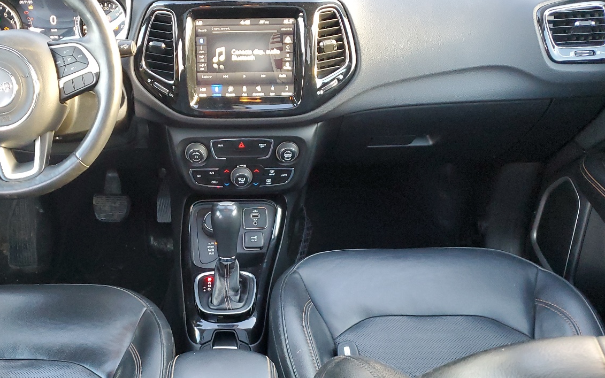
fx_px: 643
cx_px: 203
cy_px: 250
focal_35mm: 39
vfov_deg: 32.5
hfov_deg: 49.5
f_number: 1.5
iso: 213
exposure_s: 1/60.2
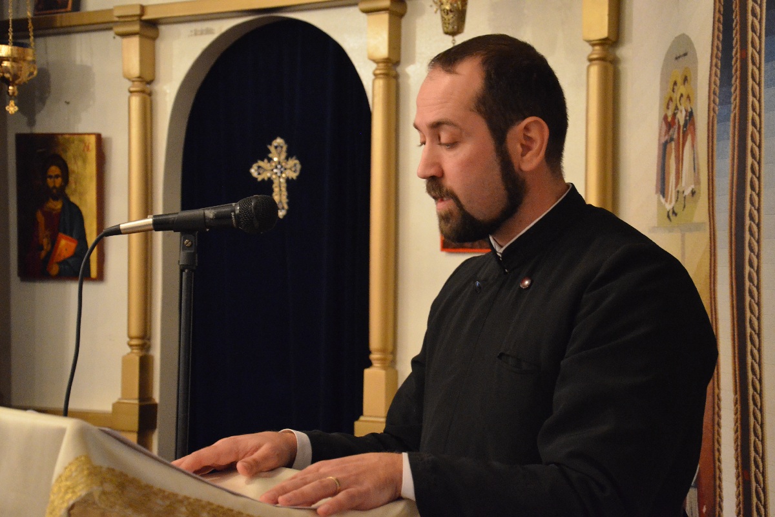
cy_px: 258
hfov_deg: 29.9
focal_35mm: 68
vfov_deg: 20.2
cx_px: 388
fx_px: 1453
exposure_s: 1/50
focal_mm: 45
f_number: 4.8
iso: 4000
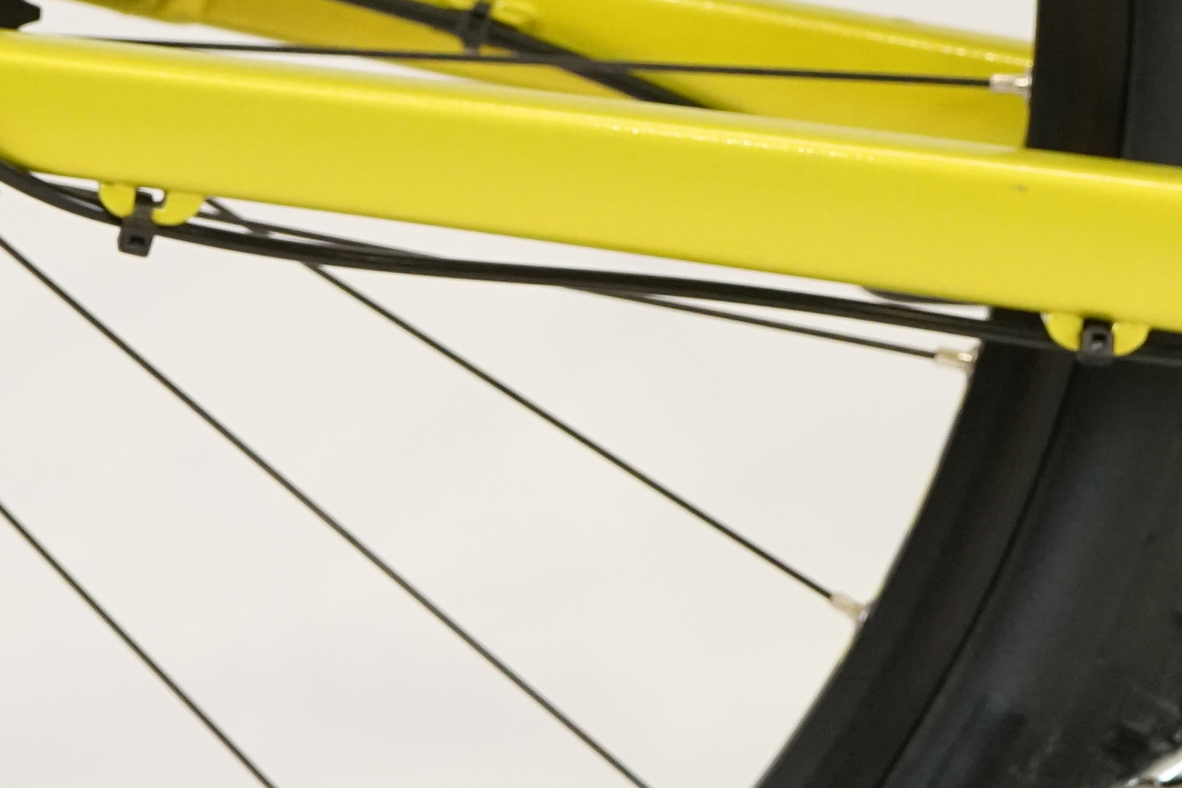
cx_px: 904
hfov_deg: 9.6
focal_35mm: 213
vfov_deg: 6.4
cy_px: 236
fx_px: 6992
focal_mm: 63
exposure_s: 1/200
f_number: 6.3
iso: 2500
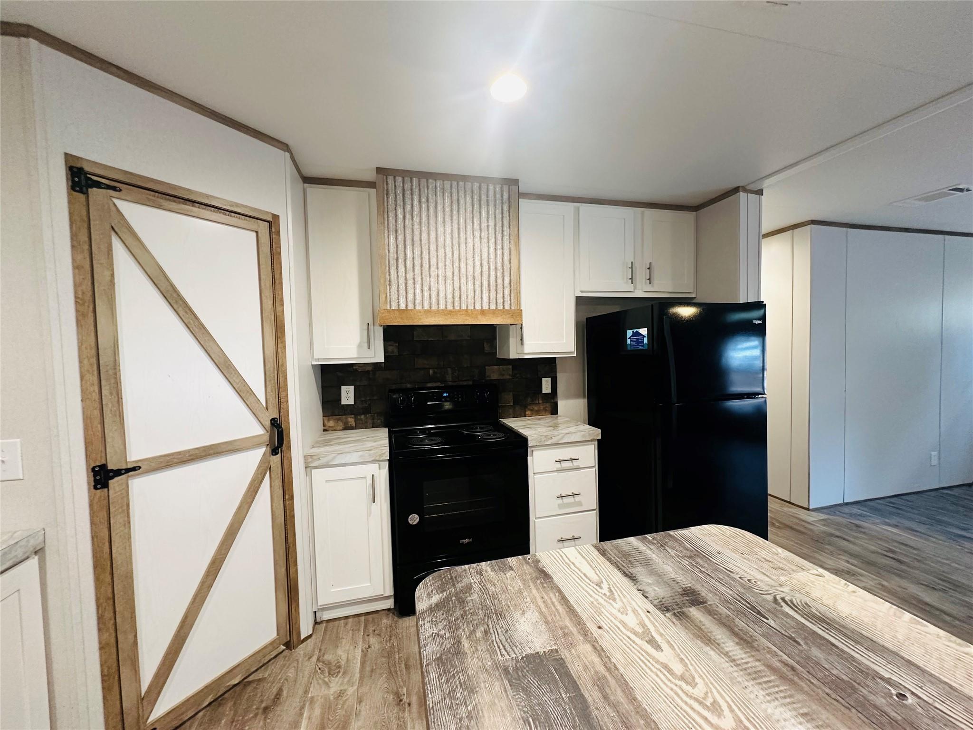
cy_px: 365
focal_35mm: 14
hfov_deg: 102.1
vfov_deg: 85.7
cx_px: 486
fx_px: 394
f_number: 2.2
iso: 320
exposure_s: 1/60
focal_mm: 2.22
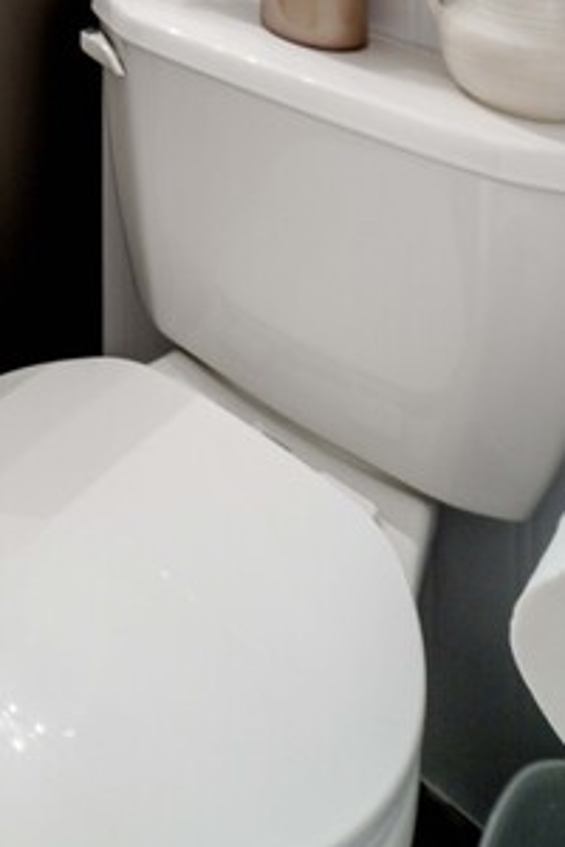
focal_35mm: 40
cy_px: -381
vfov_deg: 30.5
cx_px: -329
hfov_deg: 24.3
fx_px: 942
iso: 320
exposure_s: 1/4
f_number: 9
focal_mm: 12
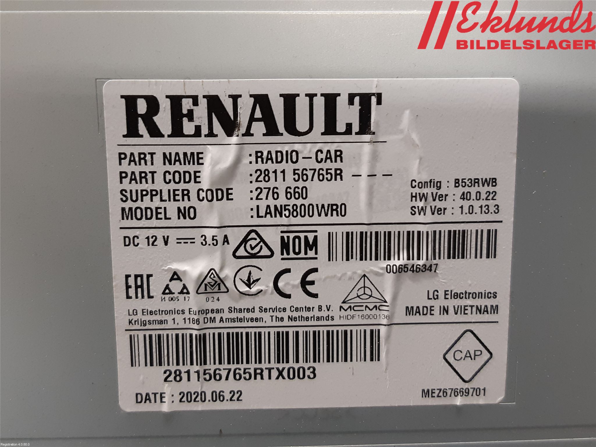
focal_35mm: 26
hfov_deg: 67.3
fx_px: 448
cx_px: 298
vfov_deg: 53.1
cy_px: 224
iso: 125
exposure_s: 1/50
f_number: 1.7
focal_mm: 3.93
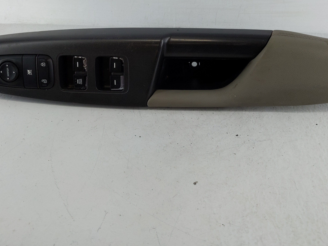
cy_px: 75
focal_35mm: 36
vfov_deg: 39.0
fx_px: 341
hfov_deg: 51.2
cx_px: 183
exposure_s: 1/144
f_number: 1.73
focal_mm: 4.38
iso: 63
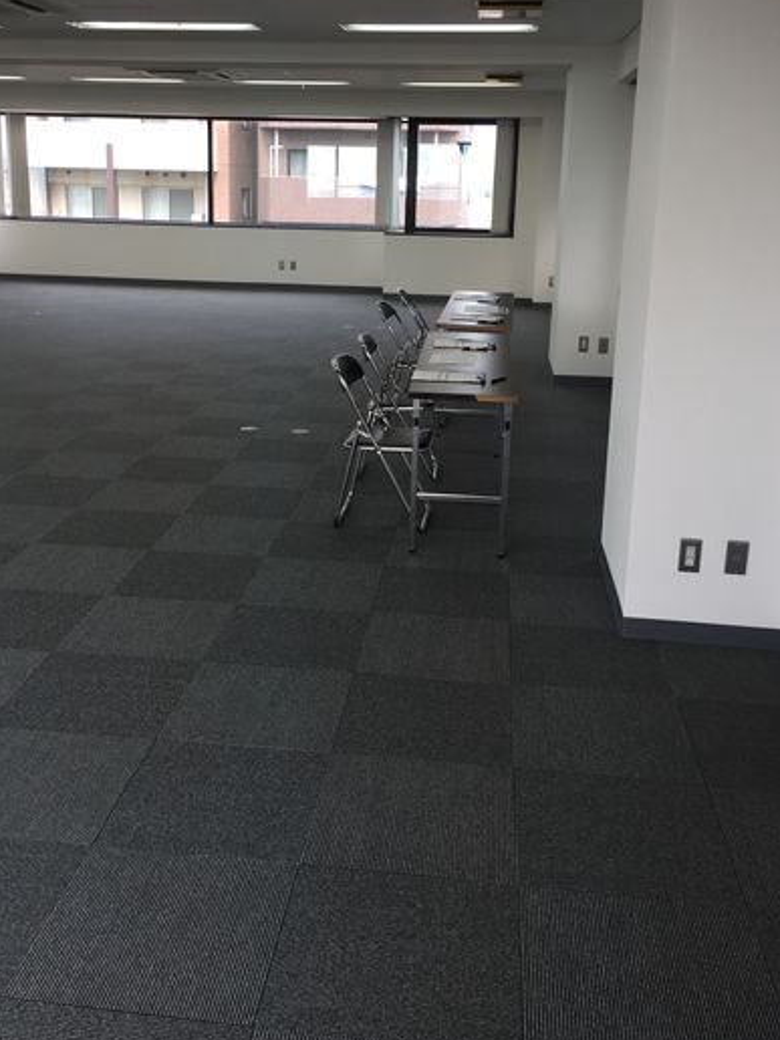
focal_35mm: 36
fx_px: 1082
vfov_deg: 51.1
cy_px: 423
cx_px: 349
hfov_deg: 39.6
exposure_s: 1/120
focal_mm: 4.15
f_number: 2.2
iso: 32
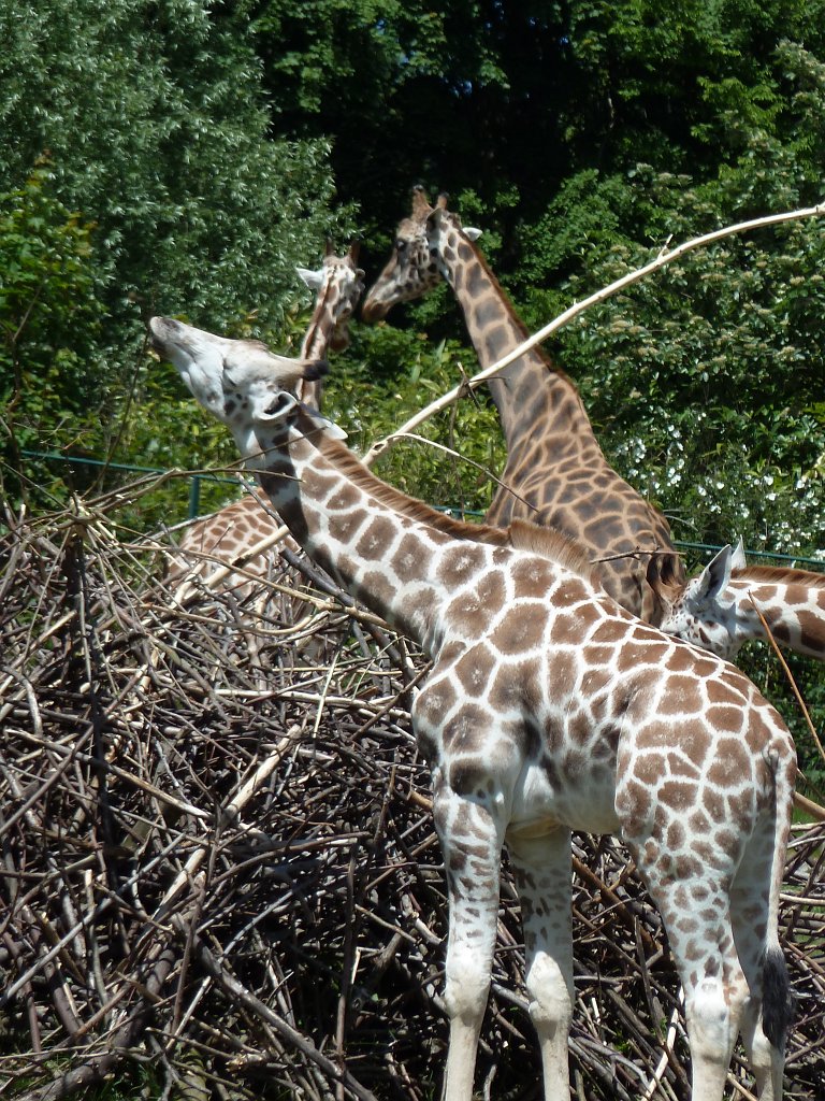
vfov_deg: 5.0
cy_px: 550
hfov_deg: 3.7
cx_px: 412
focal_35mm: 399
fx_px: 12679
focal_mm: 49.2
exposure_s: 1/320
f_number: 4.9
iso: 80
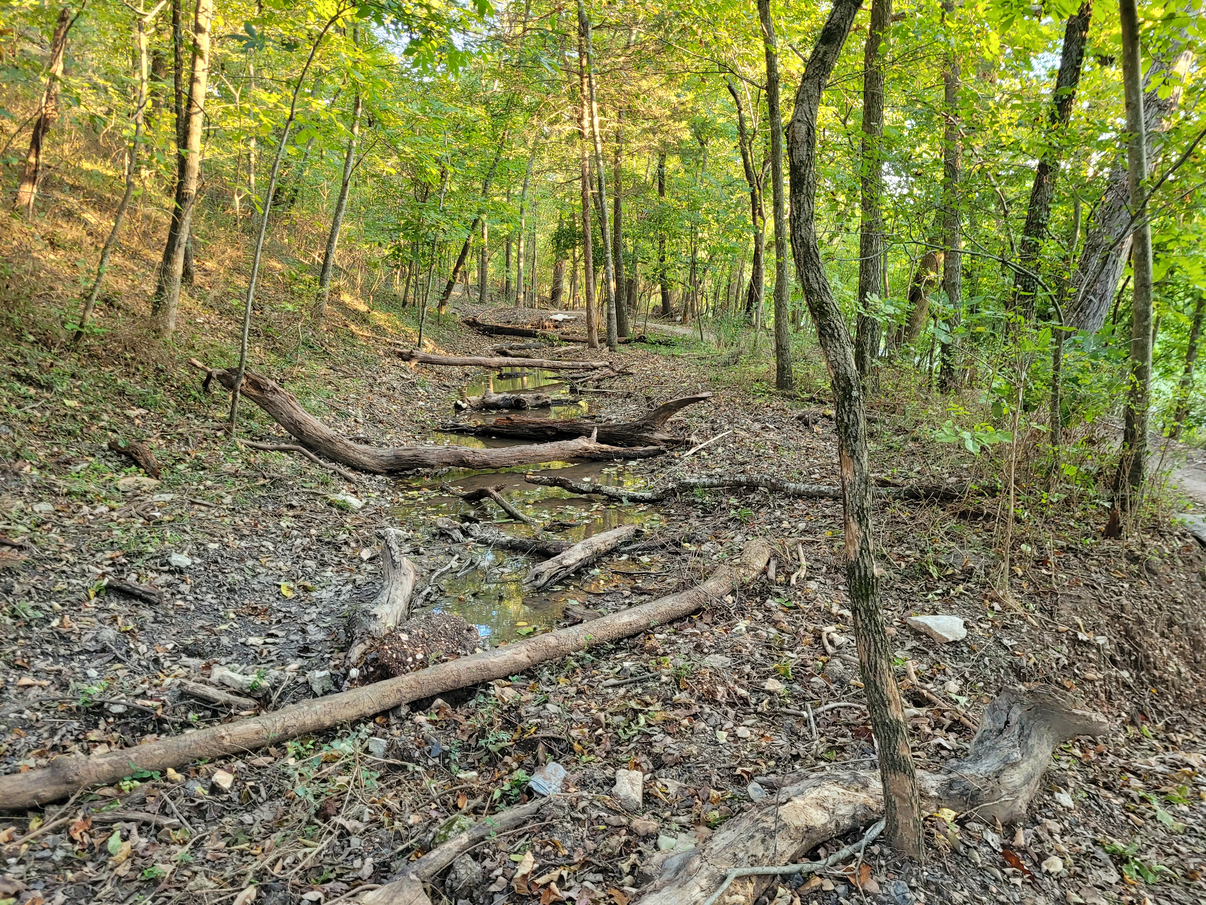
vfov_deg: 53.1
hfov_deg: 67.3
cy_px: 452
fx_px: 906
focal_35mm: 26
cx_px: 603
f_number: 1.8
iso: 200
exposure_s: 1/39
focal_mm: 5.4
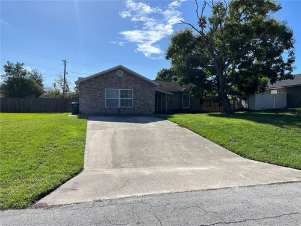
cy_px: 113
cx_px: 150
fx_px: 226
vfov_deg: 53.1
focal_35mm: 26
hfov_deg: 67.3
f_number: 1.6
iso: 50
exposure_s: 1/5319
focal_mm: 5.1
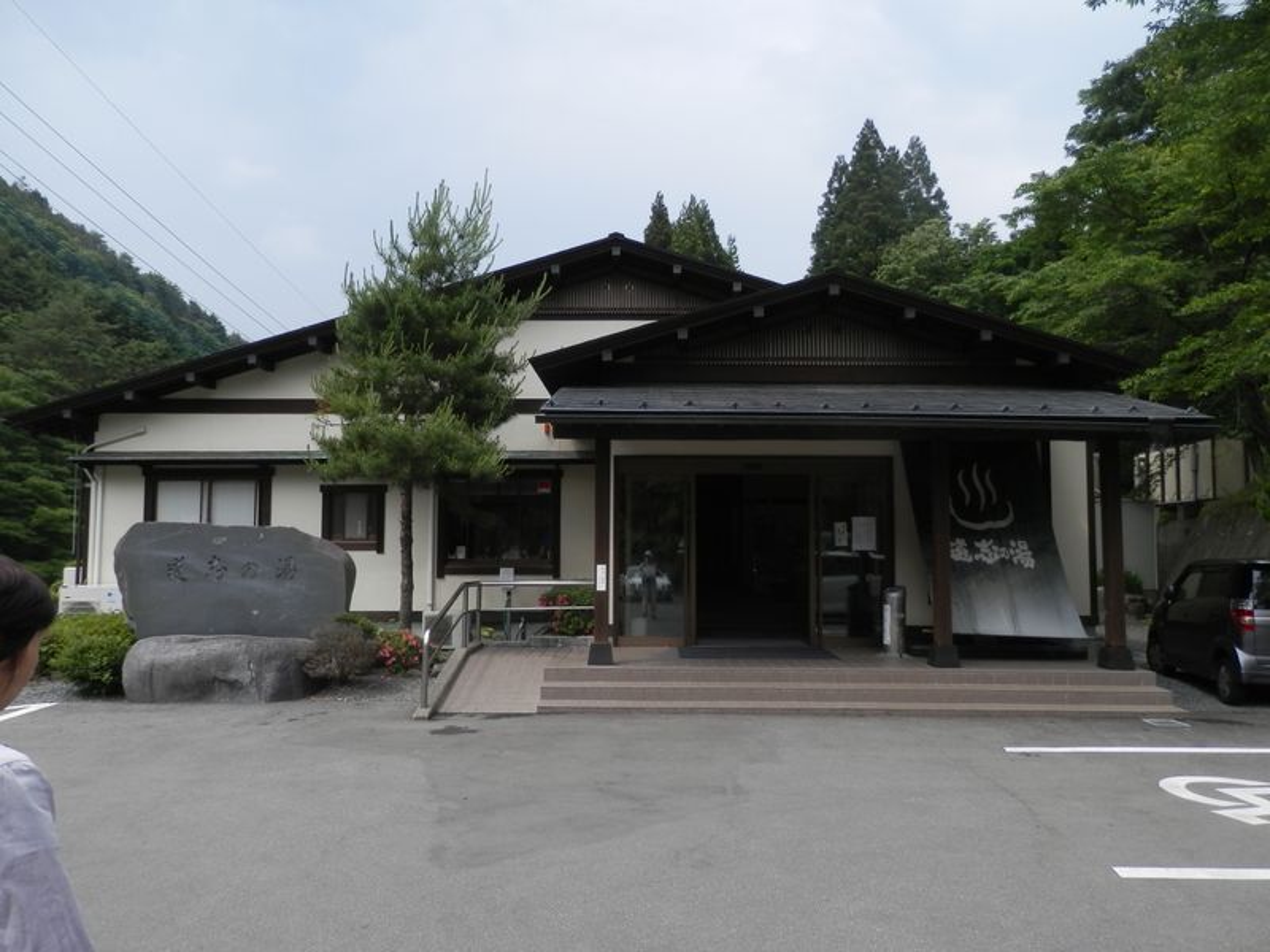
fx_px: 917
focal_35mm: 25
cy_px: 476
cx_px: 635
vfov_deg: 54.9
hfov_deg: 69.4
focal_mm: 4.5
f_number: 3
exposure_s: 1/800
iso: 80
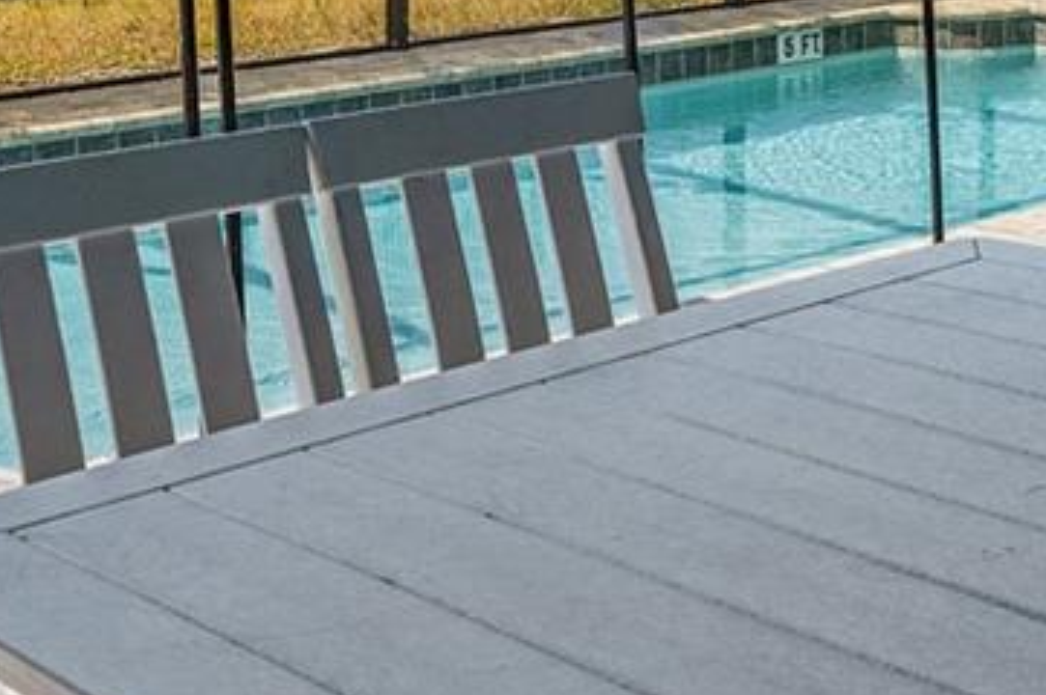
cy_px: -180
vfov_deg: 18.0
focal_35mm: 71
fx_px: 2061
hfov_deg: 26.9
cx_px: 1052
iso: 100
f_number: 6.3
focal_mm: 16
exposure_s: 1/160
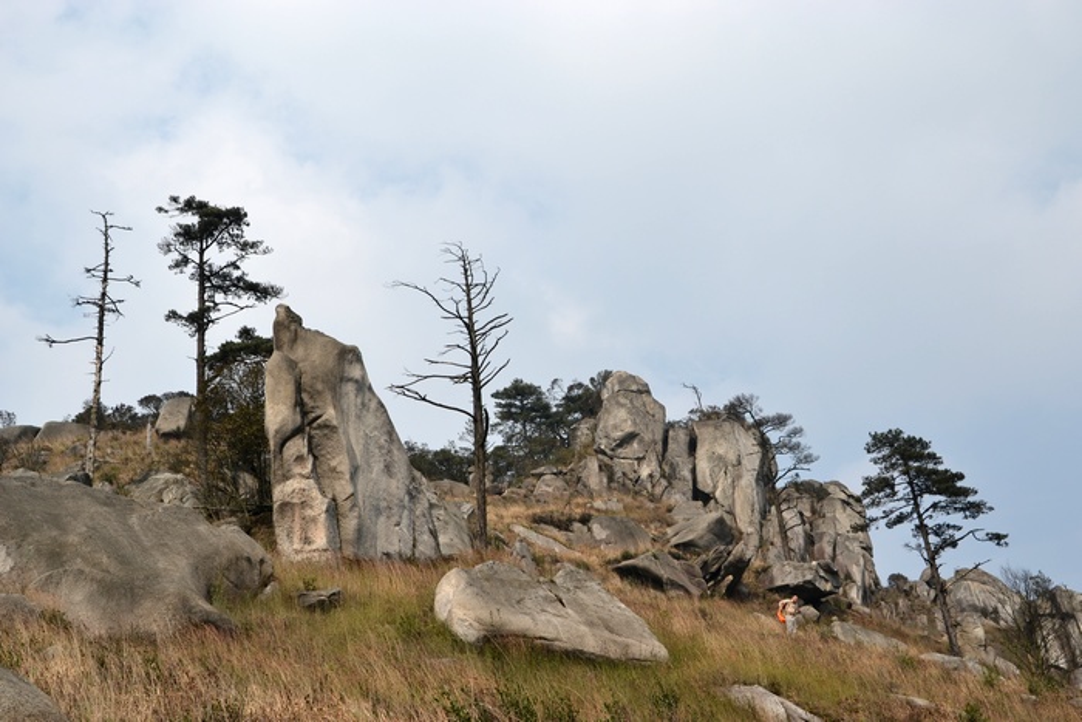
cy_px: 361
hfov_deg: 41.1
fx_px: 1443
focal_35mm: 48
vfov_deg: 28.1
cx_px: 541
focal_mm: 32
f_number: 9
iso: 100
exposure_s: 1/320
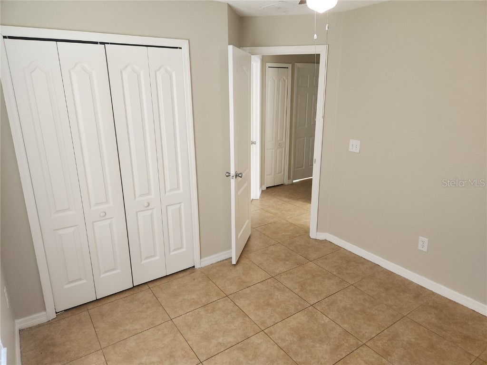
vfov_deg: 58.9
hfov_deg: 73.9
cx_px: 244
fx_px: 324
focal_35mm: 23
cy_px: 182
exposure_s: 1/60
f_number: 1.8
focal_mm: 5.4
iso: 80
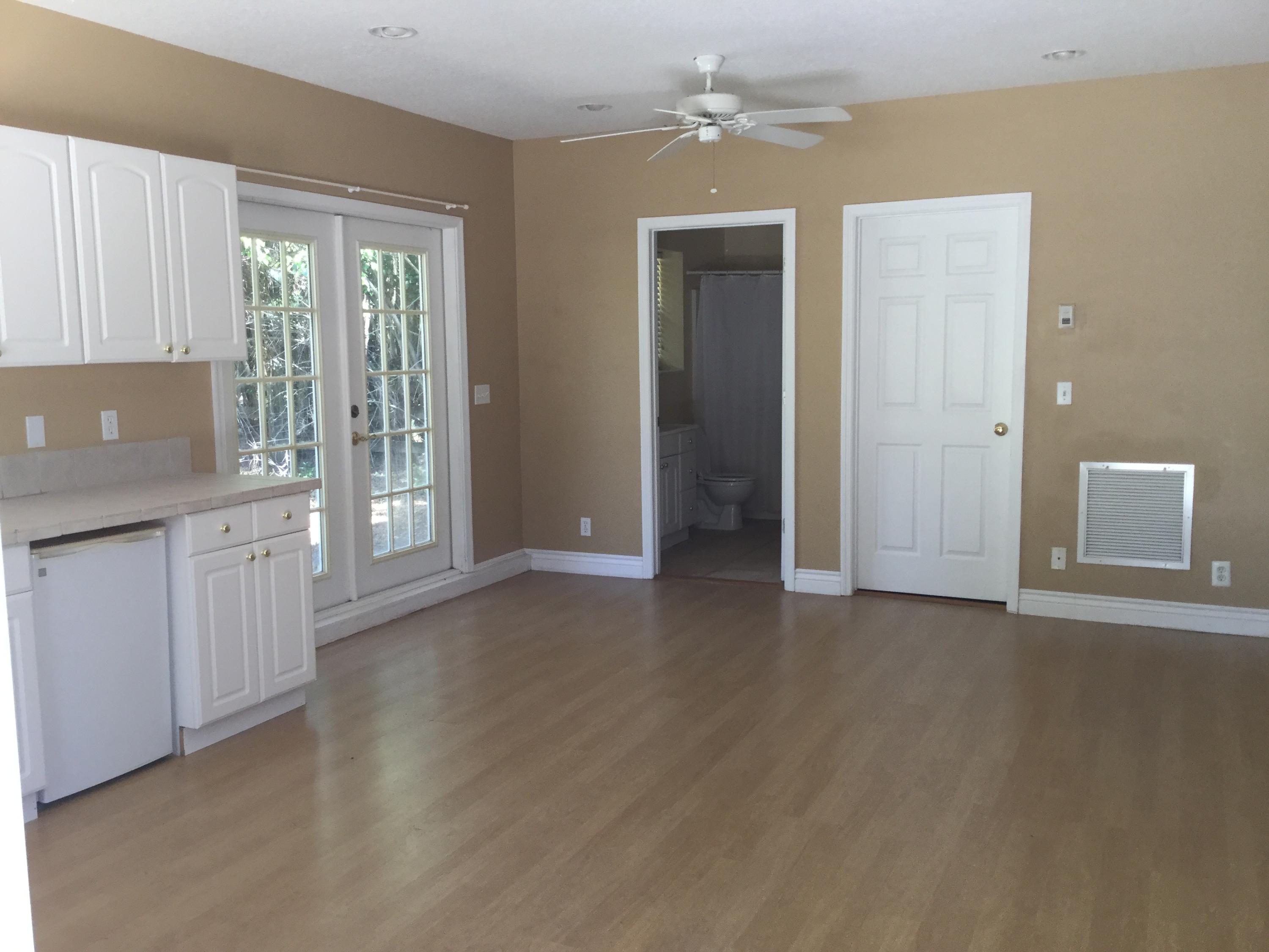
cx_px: 634
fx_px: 1136
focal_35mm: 31
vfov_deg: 45.4
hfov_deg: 58.4
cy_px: 476
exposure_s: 1/30
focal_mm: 3.3
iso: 32
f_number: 2.4
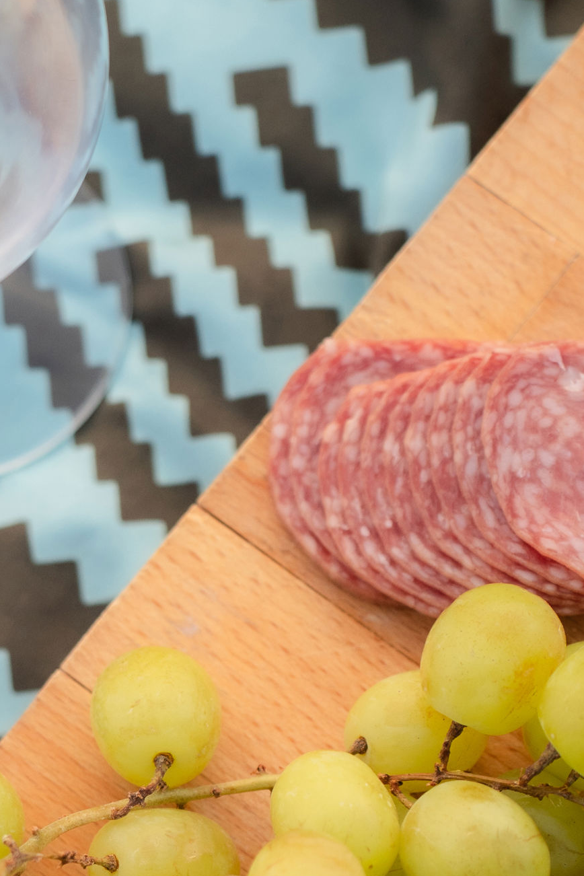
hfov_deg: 8.1
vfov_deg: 12.1
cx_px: 44
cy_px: 879
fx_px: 4088
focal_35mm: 168
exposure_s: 1/250
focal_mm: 52
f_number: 2.8
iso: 250
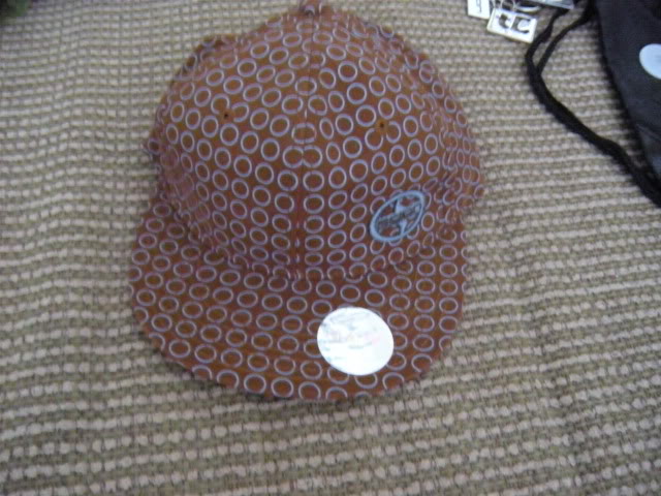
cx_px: 330
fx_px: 668
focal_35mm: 35
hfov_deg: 52.6
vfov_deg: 40.7
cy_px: 248
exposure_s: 1/5.5
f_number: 3.8
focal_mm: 5.9
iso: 800
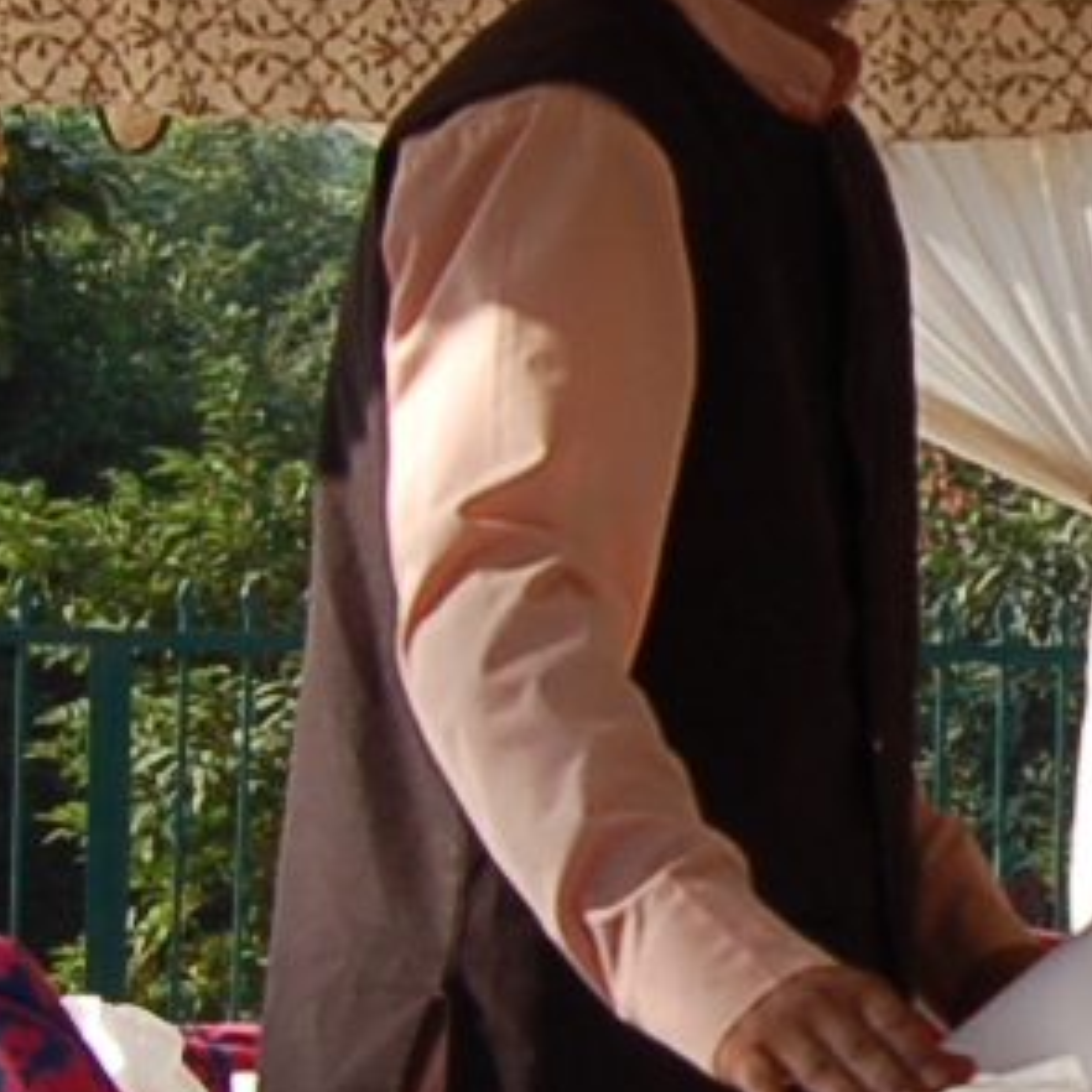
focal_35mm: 215
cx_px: 2080
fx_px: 7673
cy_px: 386
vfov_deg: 8.1
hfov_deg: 7.8
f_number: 8
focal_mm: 22
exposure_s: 1/250
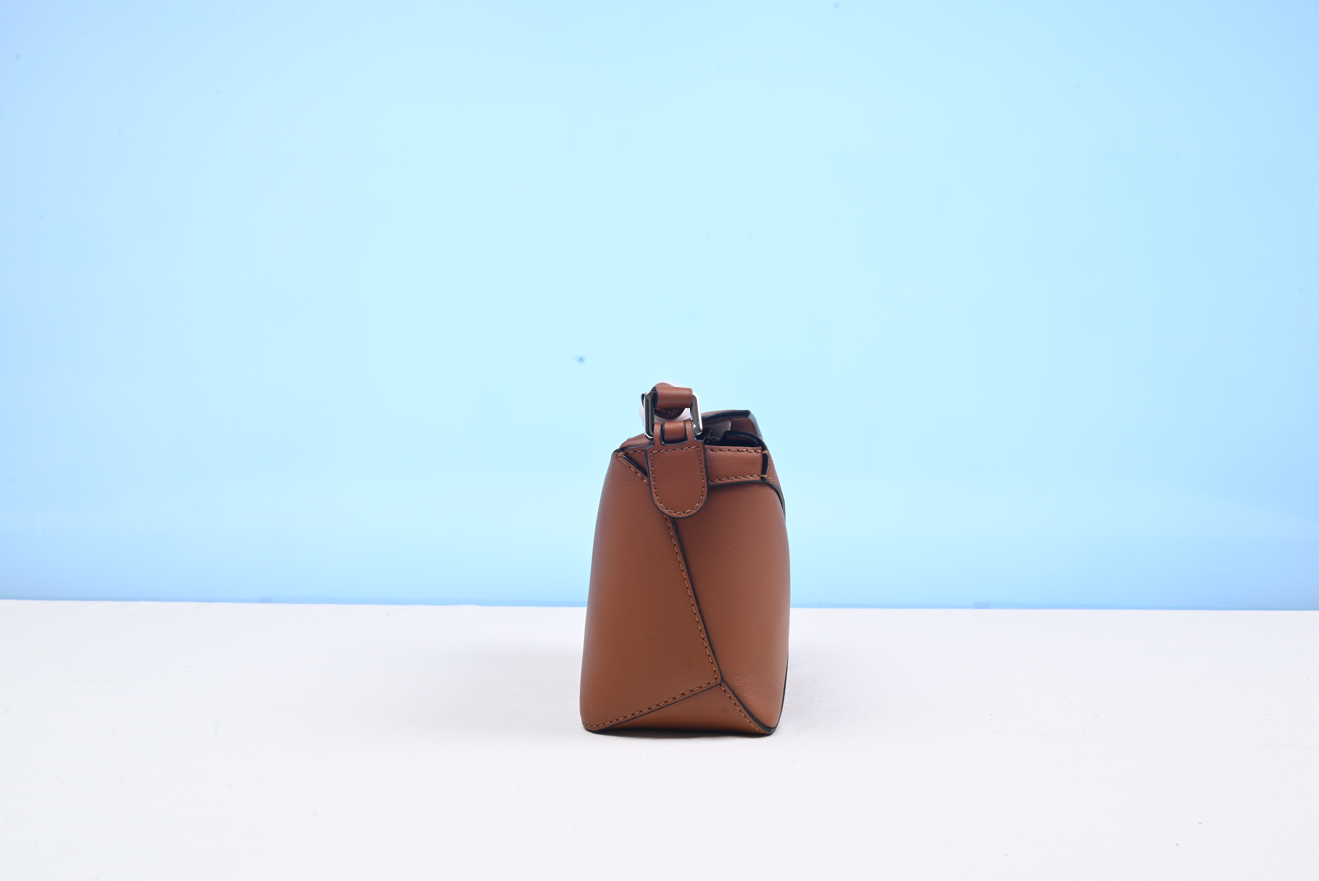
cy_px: 440
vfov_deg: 33.4
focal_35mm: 40
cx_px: 660
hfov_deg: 48.4
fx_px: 1466
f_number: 16
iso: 100
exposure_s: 1/2
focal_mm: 40
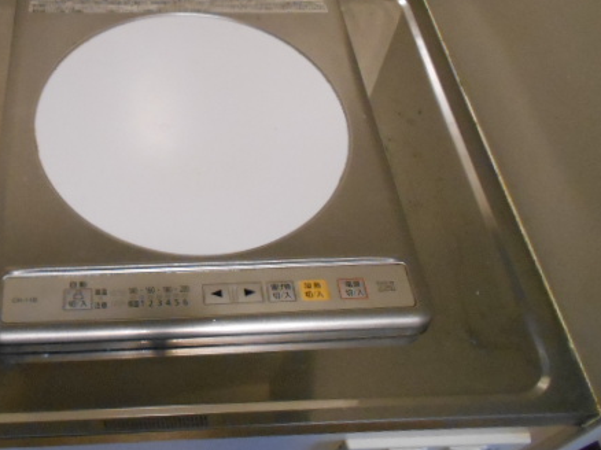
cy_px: 166
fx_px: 659
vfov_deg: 37.4
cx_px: 172
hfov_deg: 47.7
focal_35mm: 38
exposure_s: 1/20
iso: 800
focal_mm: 4.6
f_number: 3.2
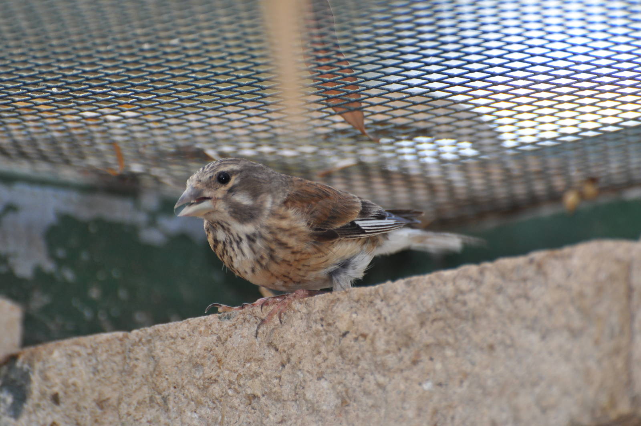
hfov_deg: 4.6
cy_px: 213
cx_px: 320
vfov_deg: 3.0
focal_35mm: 450
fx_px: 8003
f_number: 5.6
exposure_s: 1/160
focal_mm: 300
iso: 400
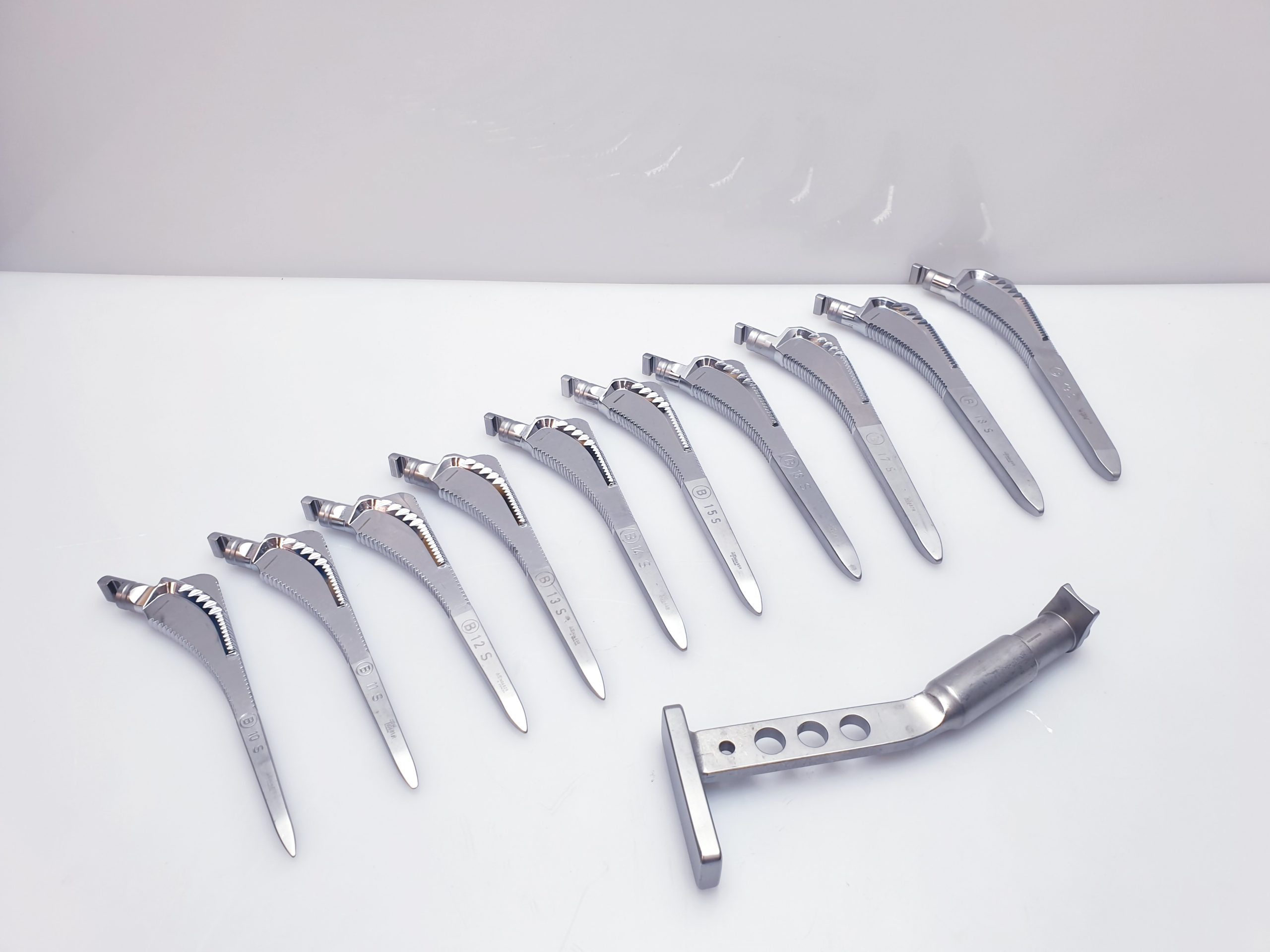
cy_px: 476
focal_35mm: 26
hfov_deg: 67.3
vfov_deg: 53.1
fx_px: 954
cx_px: 635
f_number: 2.4
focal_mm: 4.3
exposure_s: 1/50
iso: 50
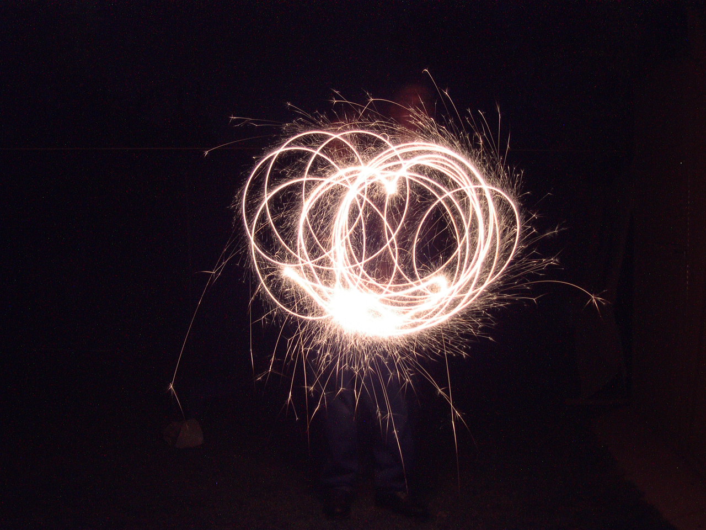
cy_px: 265
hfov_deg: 49.0
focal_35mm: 38
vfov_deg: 37.7
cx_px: 353
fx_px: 775
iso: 100
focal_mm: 8
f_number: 7.6
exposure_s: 8
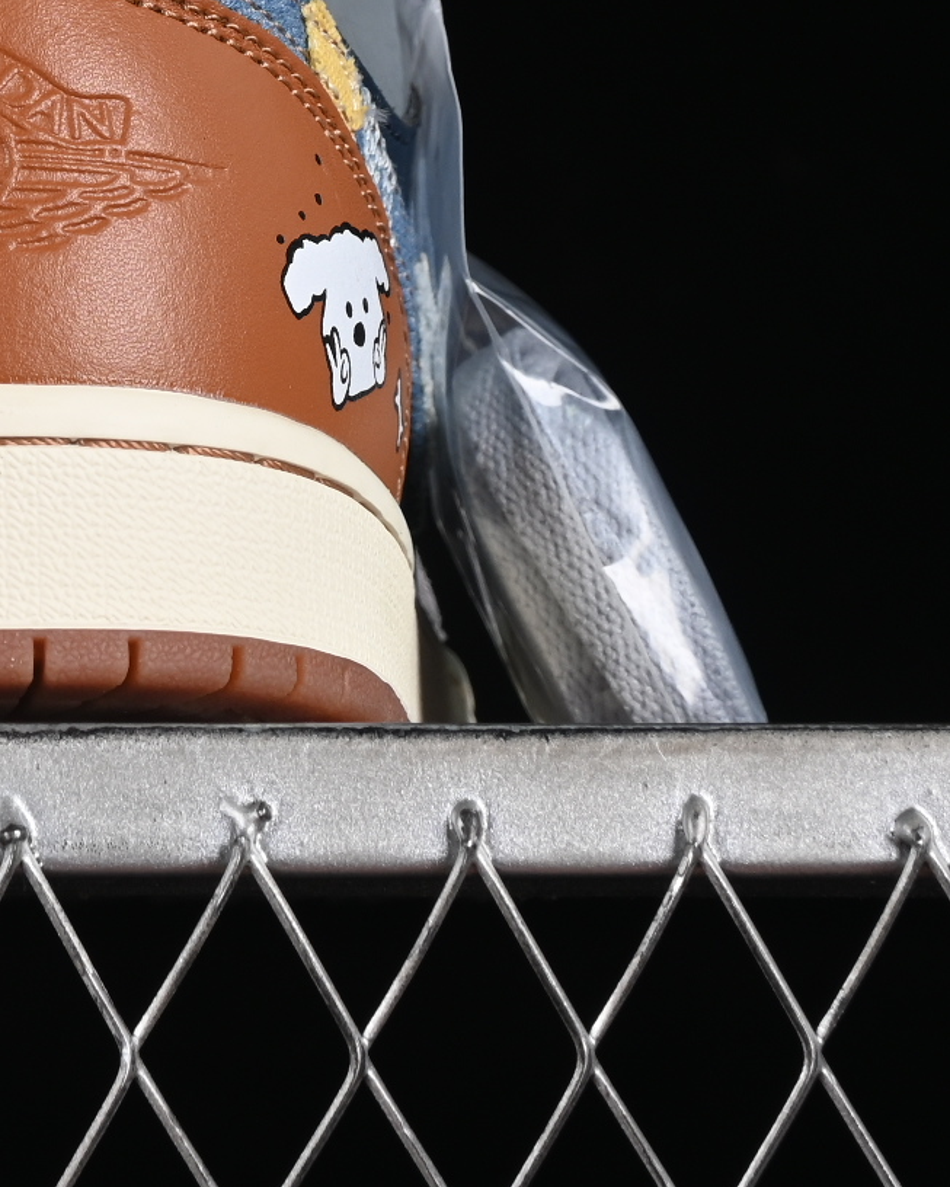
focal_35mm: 240
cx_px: -431
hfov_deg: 6.4
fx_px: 8433
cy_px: -119
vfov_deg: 8.0
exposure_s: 1/80
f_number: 7.1
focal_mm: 50
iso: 160
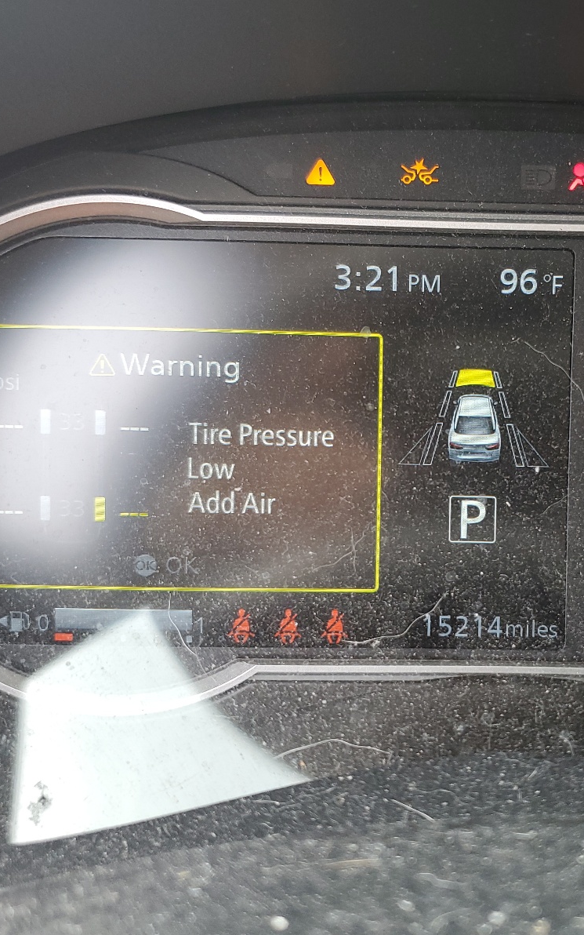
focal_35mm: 37
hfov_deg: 33.5
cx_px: 459
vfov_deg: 52.7
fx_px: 942
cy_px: 470
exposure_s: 1/120
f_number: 1.5
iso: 62
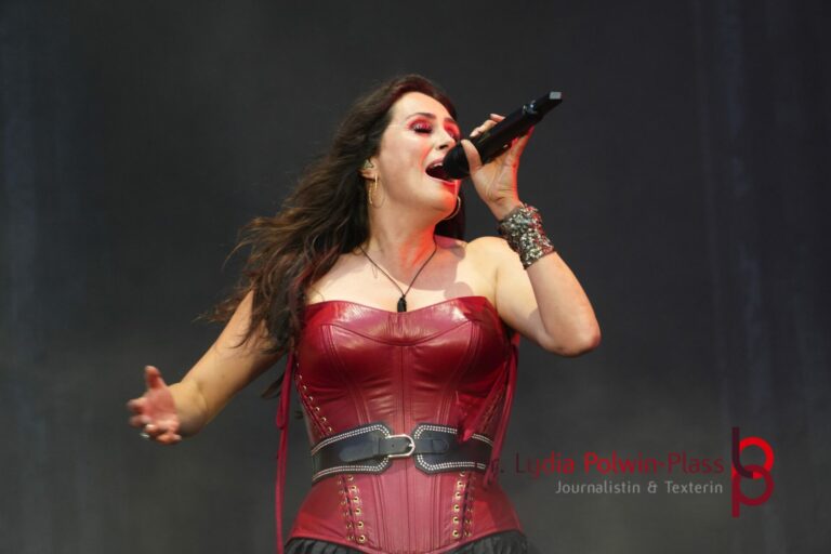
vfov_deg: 6.5
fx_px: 4882
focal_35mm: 212
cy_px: 277
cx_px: 416
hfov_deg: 9.7
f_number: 5.6
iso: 1600
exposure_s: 1/250
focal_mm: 141
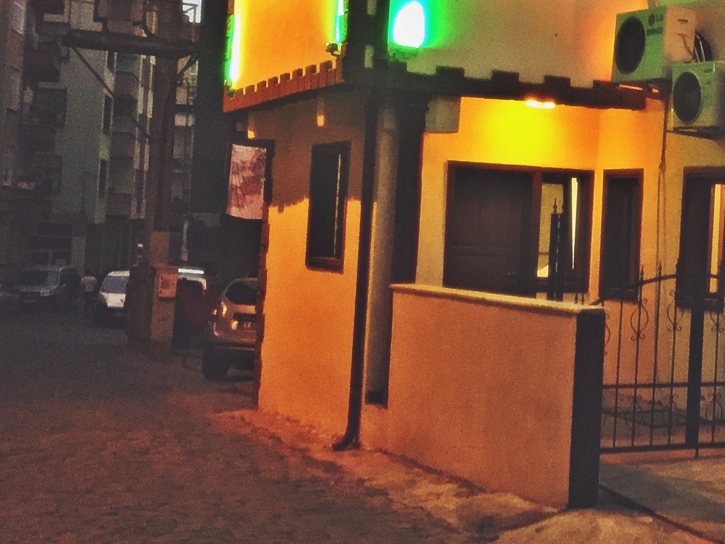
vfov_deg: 22.5
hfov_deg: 27.8
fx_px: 1361
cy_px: 165
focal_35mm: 65
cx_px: 747
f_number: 2.2
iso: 250
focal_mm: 4.15
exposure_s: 1/17
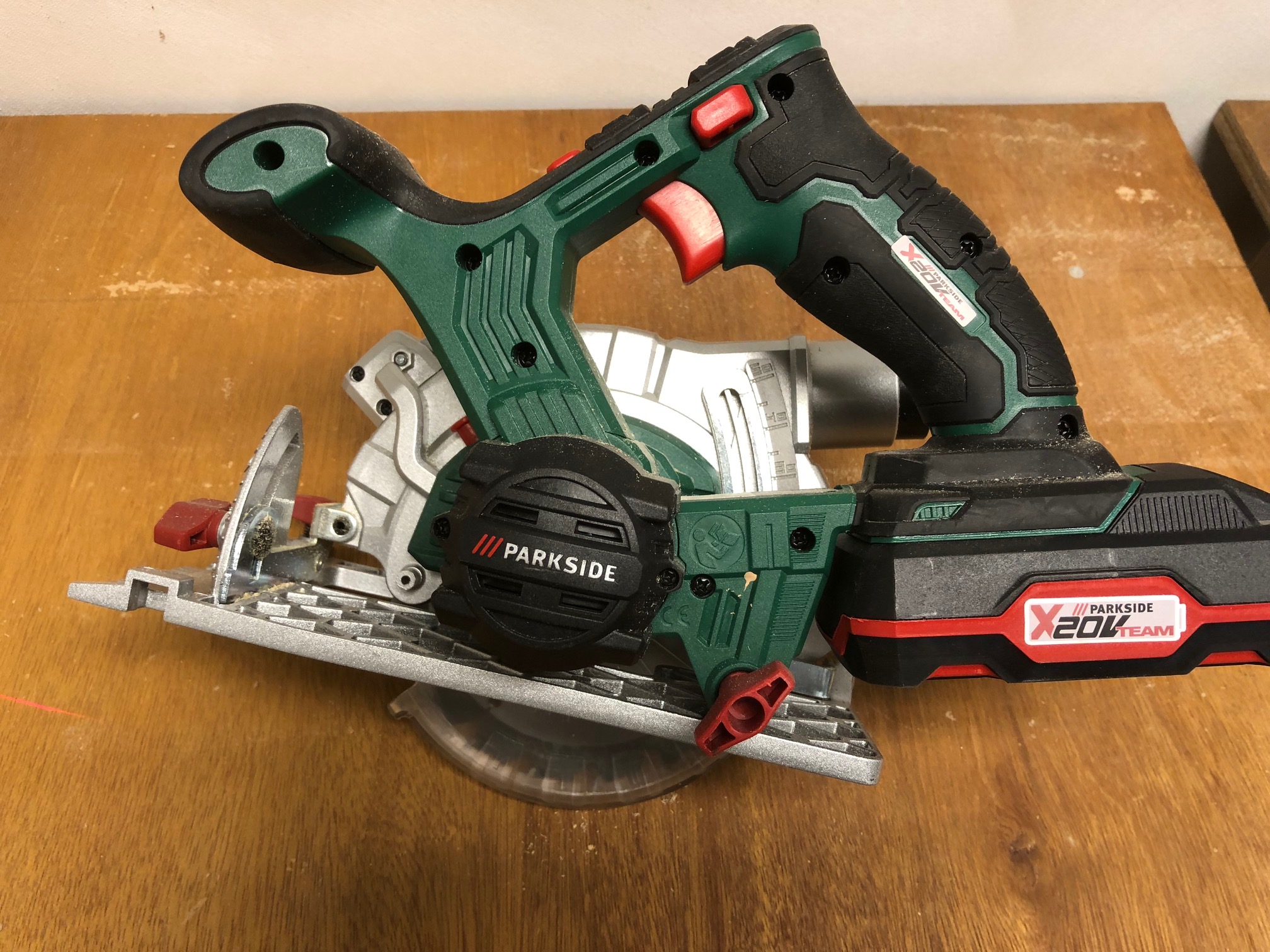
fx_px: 1027
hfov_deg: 63.4
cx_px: 635
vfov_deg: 49.7
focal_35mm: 28
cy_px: 476
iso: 40
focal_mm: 4
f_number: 1.8
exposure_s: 1/20
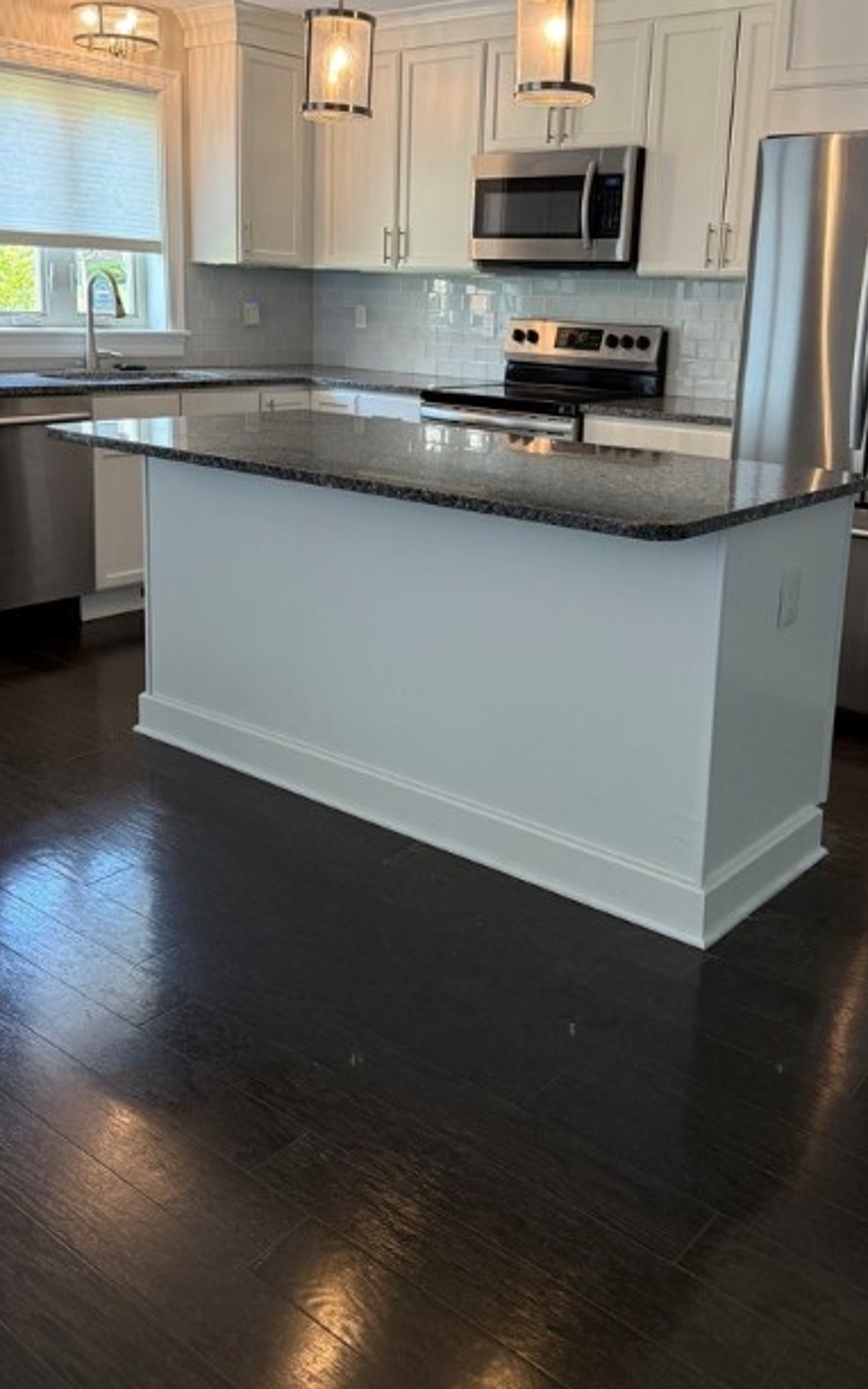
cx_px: 452
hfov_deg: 39.4
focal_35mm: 32
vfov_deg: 59.1
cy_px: 546
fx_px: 1211
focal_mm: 6.76
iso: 160
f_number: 1.78
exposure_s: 1/60
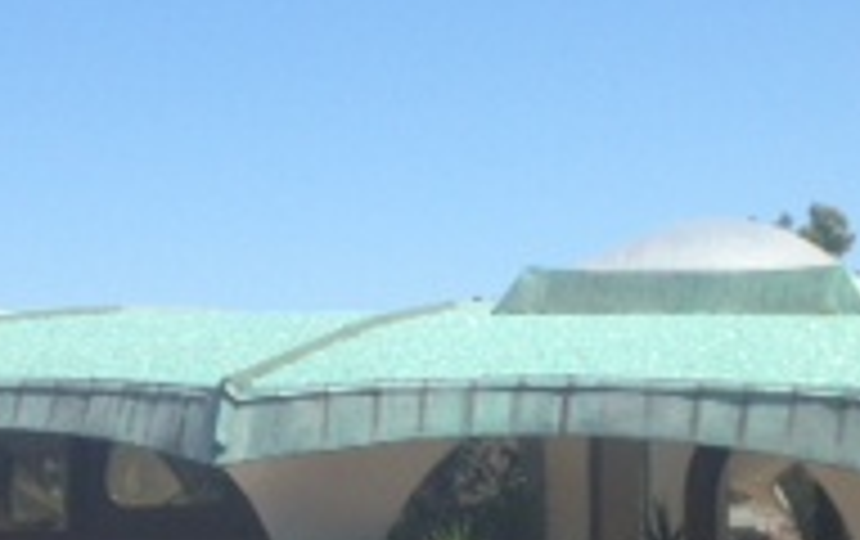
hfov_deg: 17.8
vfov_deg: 11.0
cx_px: 459
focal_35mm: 117
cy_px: 639
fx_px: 2746
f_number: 2.4
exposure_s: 1/1232
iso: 50
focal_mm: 4.12
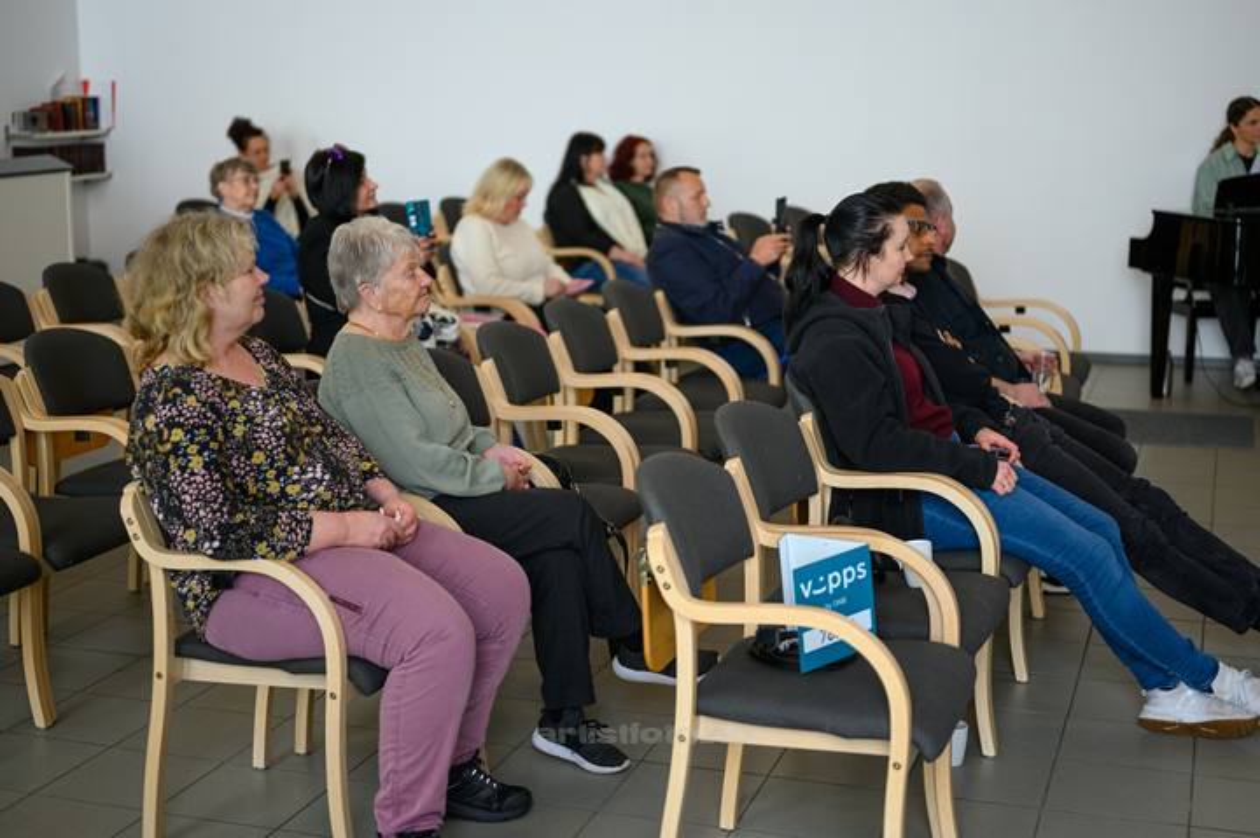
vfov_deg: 27.0
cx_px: 630
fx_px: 1749
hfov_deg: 39.6
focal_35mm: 50
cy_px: 419
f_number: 1.8
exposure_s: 1/125
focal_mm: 50
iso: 125
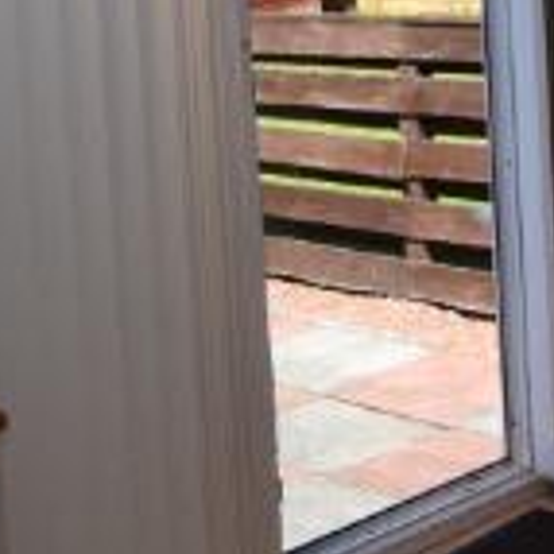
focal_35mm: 91
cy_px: -21
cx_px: 387
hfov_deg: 19.0
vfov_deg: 18.5
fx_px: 1648
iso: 320
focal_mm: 10
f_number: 8
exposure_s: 1/250
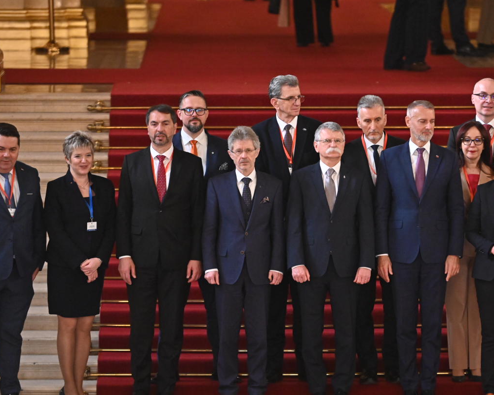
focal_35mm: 300
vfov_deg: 5.2
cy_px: 233
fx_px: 4386
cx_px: 327
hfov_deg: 6.4
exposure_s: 1/200
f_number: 2.8
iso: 3200
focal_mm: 200
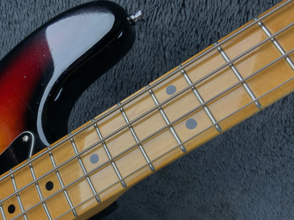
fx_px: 340
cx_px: 121
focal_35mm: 40
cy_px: 139
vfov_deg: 35.7
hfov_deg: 46.6
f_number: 1.8
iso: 32
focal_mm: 3
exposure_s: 1/100
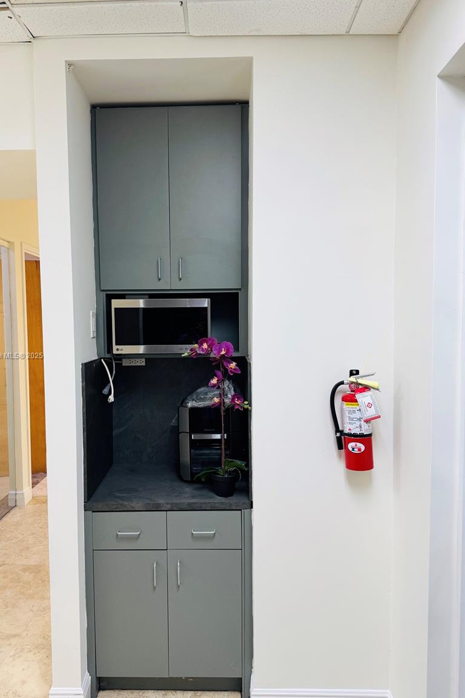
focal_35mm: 26
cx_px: 205
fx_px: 504
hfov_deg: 49.4
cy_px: 356
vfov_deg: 69.4
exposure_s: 1/60
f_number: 1.78
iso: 125
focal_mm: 6.76
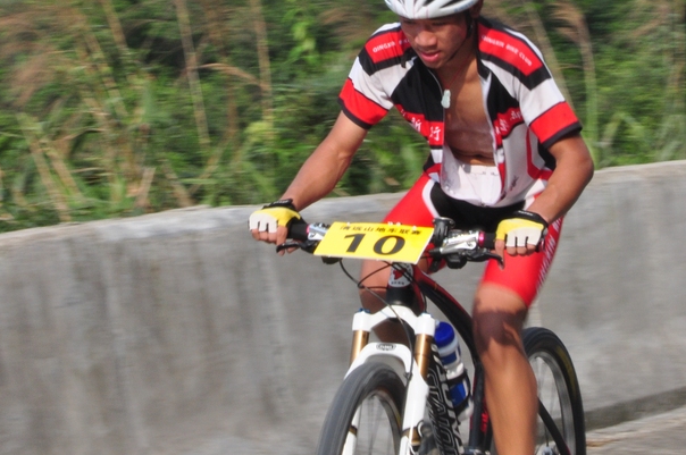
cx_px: 359
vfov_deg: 9.8
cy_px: 186
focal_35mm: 139
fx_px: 2645
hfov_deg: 14.8
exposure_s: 1/60
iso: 500
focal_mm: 70
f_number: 36
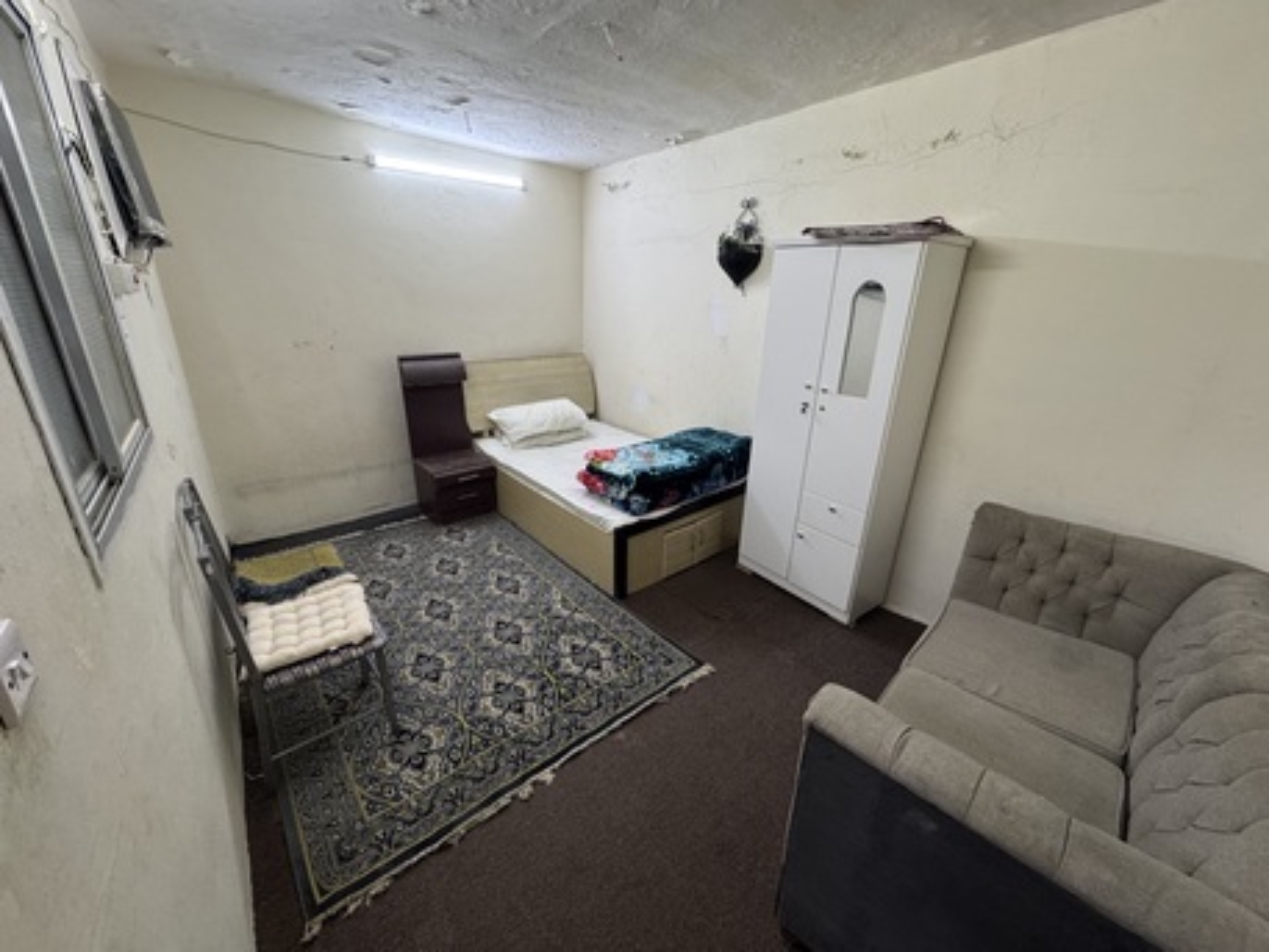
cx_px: 634
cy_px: 476
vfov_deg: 85.7
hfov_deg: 102.0
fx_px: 513
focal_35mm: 14
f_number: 2.2
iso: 320
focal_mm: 2.22
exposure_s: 1/60
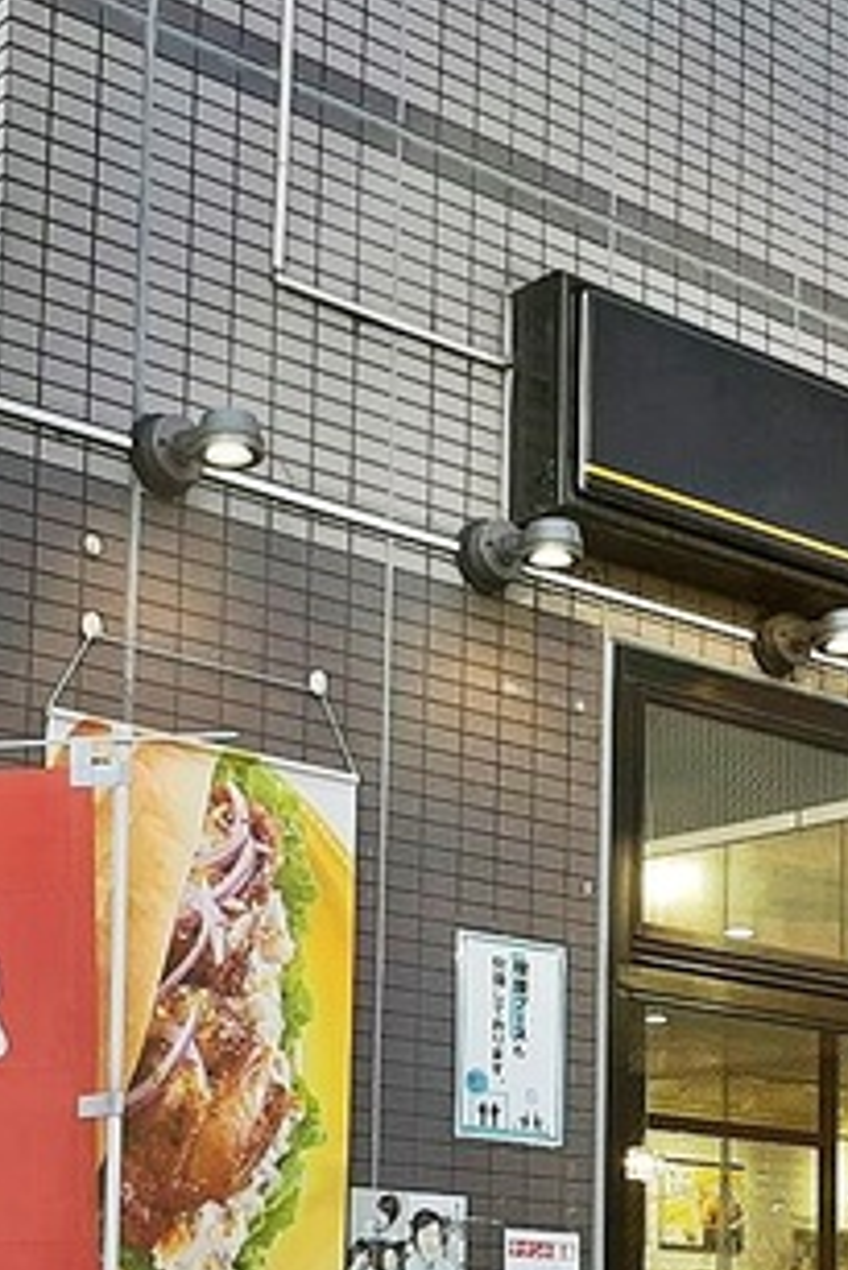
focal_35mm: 66
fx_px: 2329
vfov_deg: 29.5
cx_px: 331
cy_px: 1078
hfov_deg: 20.6
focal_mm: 3.93
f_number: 1.7
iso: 40
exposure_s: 1/251
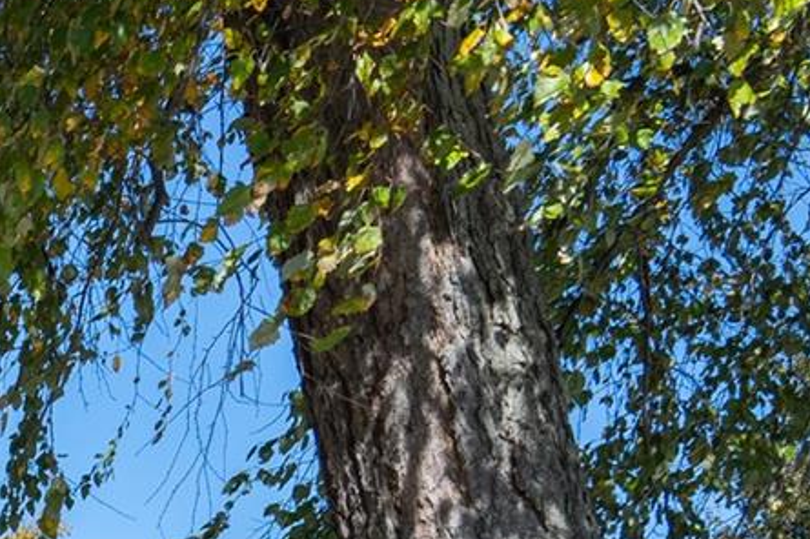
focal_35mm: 117
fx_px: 2637
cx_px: -876
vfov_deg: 10.9
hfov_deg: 14.2
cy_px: 980
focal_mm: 25.5
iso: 100
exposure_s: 1/250
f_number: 8
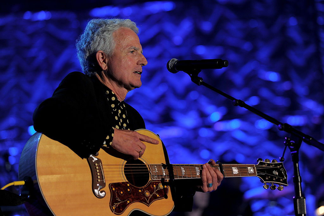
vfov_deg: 7.0
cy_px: 108
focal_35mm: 195
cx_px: 162
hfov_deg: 10.6
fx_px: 1754
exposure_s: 1/250
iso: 1000
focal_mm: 195
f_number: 3.5
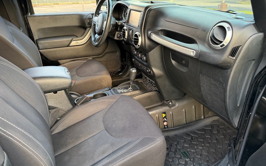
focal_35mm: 26
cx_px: 134
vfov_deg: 47.6
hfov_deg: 70.4
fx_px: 188
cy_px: 84
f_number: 1.78
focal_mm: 6.76
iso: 250
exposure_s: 1/60
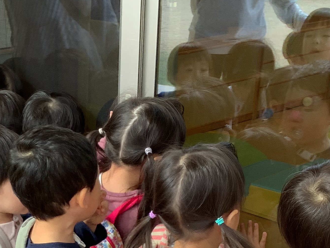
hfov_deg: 25.0
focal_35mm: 76
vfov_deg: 18.7
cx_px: 46
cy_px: 266
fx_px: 725
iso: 25
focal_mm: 3.3
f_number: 2.4
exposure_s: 1/195
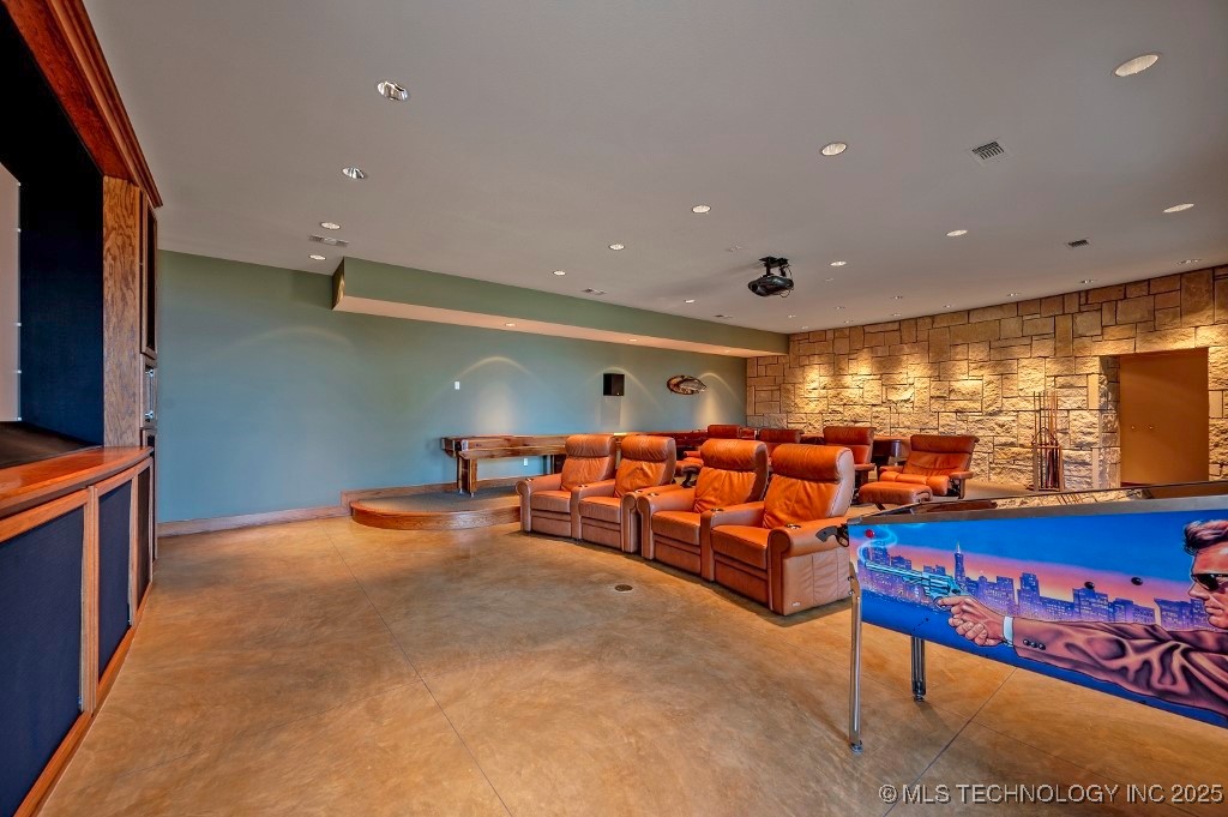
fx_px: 477
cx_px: 614
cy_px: 408
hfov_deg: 104.3
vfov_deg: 81.1
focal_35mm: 14
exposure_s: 1/2
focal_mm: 14
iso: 100
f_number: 8
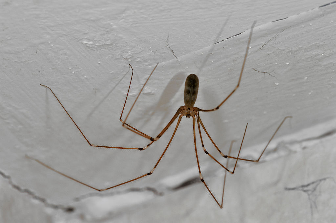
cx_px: 168
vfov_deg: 7.4
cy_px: 112
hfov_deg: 11.1
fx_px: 1725
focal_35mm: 185
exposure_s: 1/60
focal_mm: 185
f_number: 18
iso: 200
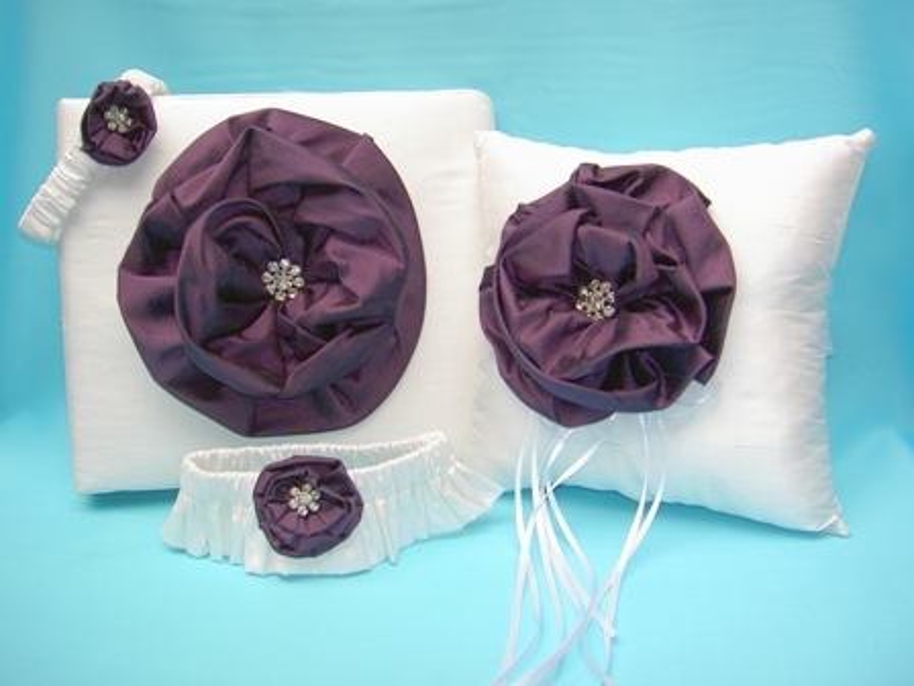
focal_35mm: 39
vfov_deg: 36.8
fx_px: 1030
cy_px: 343
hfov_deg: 47.9
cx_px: 457
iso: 100
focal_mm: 8
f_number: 2.8
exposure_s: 1/250
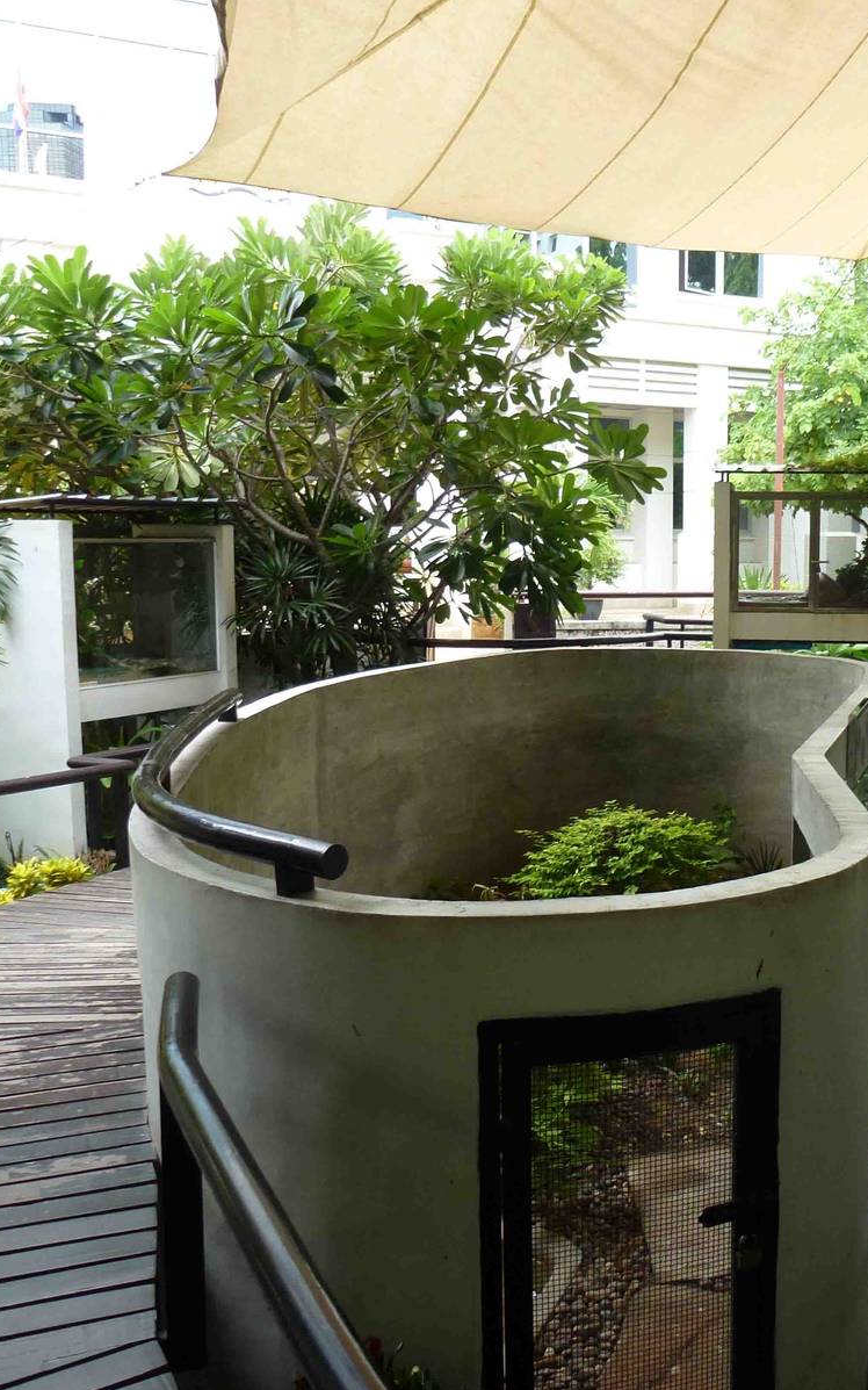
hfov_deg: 36.5
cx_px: 644
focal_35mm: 34
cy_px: 696
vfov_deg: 56.7
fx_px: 1287
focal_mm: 4.3
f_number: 3.3
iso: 100
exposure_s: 1/100
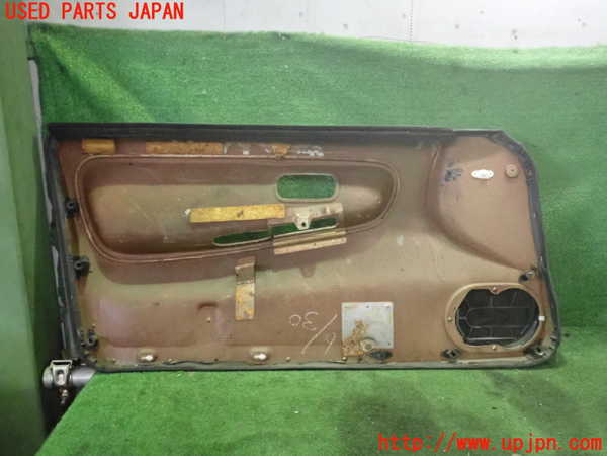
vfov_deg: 46.8
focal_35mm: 30
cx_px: 304
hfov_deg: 60.0
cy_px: 228
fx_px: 526
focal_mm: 5.4
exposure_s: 1/100
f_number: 2.3
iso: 2500
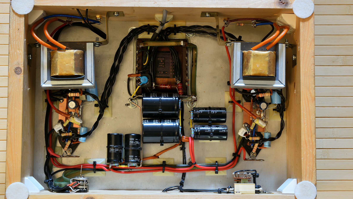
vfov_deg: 15.3
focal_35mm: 79
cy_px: 99
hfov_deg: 26.8
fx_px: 739
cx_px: 176
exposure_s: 6
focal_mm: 50
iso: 100
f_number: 14
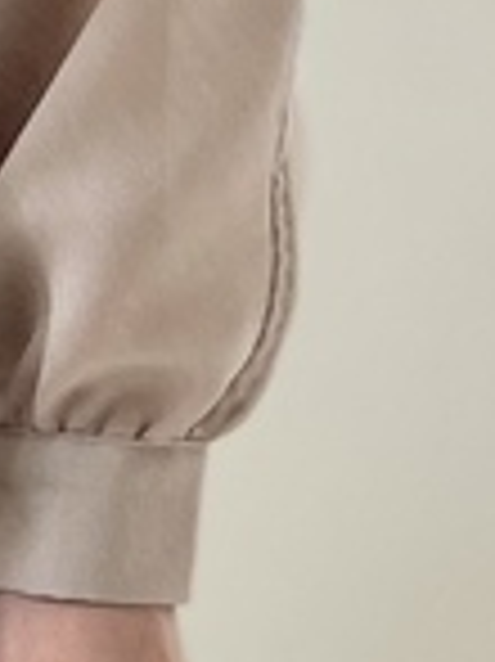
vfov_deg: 11.1
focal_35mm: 177
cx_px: -778
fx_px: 3380
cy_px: 63
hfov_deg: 7.7
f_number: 1.6
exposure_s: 1/139
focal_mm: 5.1
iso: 32
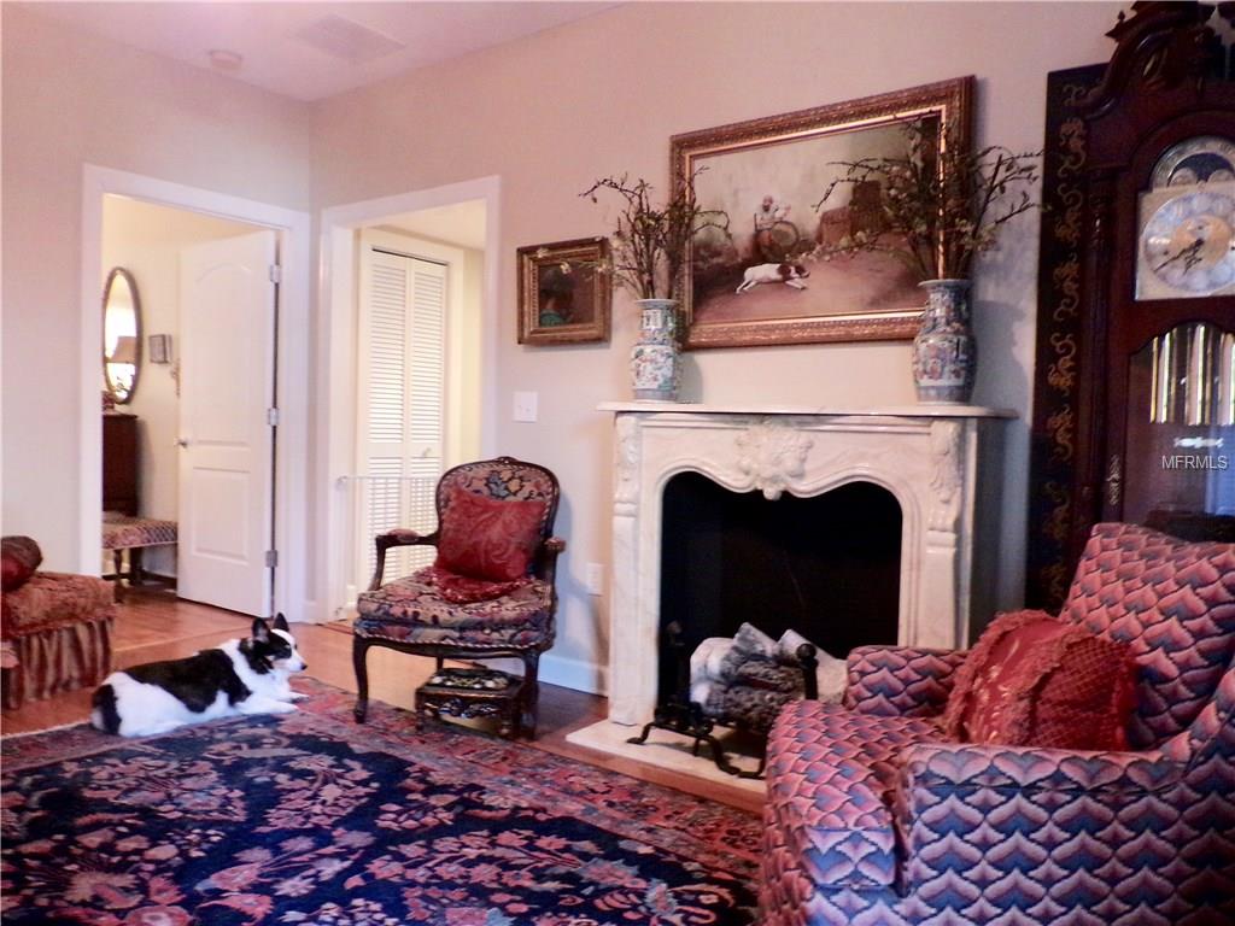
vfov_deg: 53.1
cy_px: 463
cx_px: 618
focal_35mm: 26
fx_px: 928
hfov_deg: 67.3
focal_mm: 4.7
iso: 231
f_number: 3.2
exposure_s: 1/17
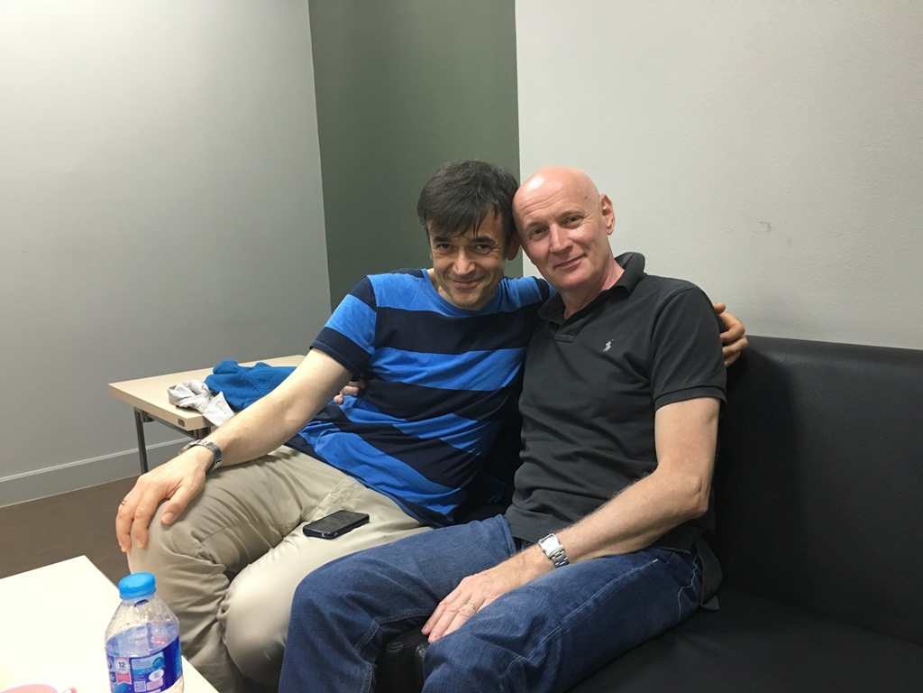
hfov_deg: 61.7
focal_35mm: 29
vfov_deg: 48.2
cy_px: 346
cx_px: 462
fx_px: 773
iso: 160
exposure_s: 1/33
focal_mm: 4.15
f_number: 2.2
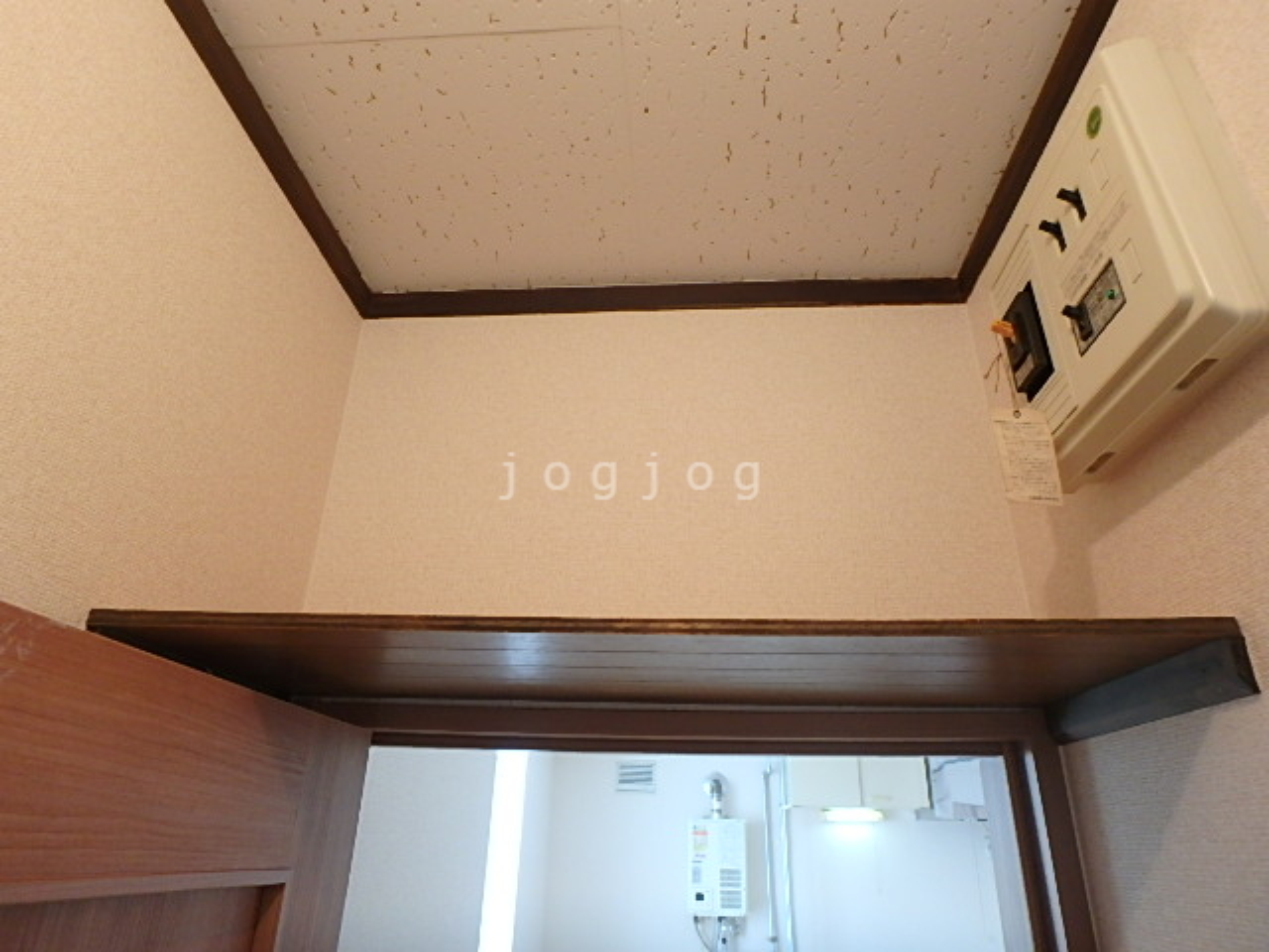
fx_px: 770
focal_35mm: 21
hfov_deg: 79.0
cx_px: 634
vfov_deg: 63.4
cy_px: 476
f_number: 3.5
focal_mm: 3.7
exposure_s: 1/30
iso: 320
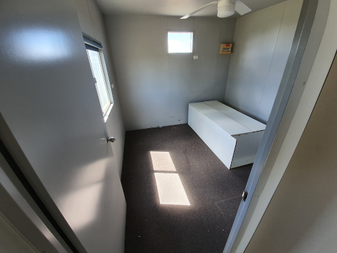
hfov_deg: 106.2
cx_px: 168
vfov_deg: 89.9
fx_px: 127
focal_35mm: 13
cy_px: 126
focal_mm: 1.8
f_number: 2.2
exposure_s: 1/50
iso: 50
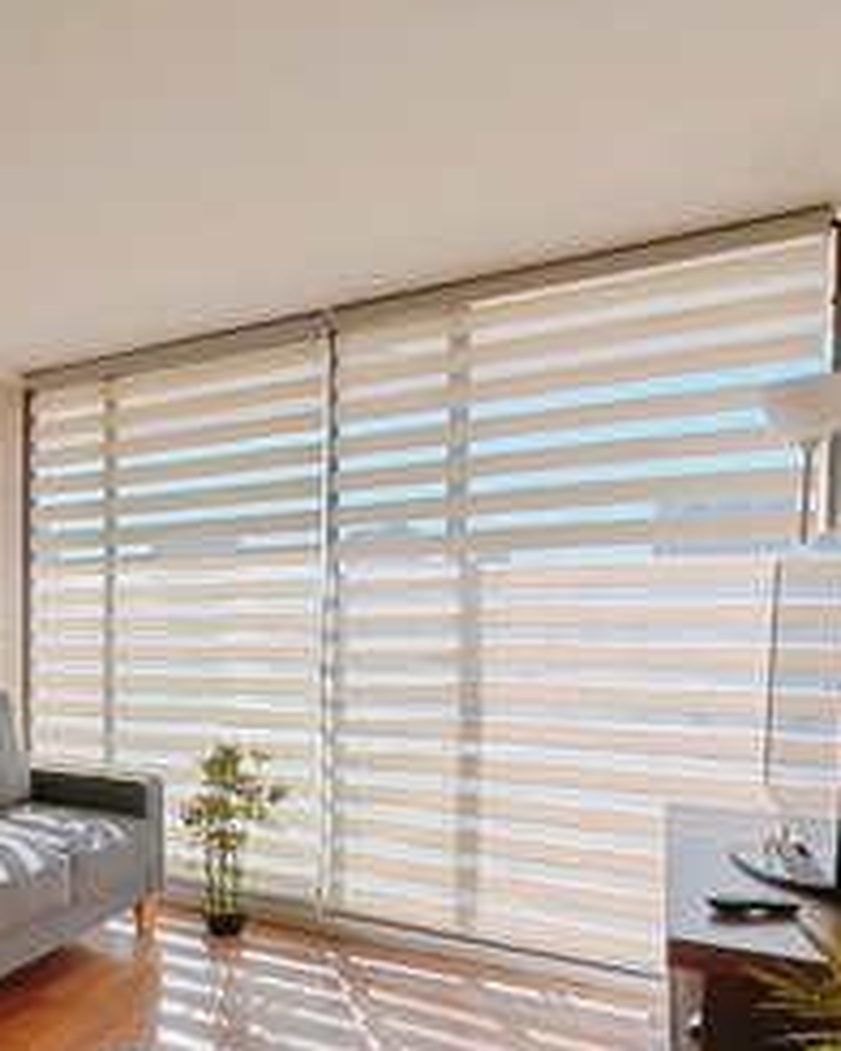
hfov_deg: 46.4
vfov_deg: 61.2
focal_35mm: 28
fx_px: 871
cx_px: 82
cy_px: 669
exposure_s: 1/660
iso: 50
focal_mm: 1.96
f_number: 2.2
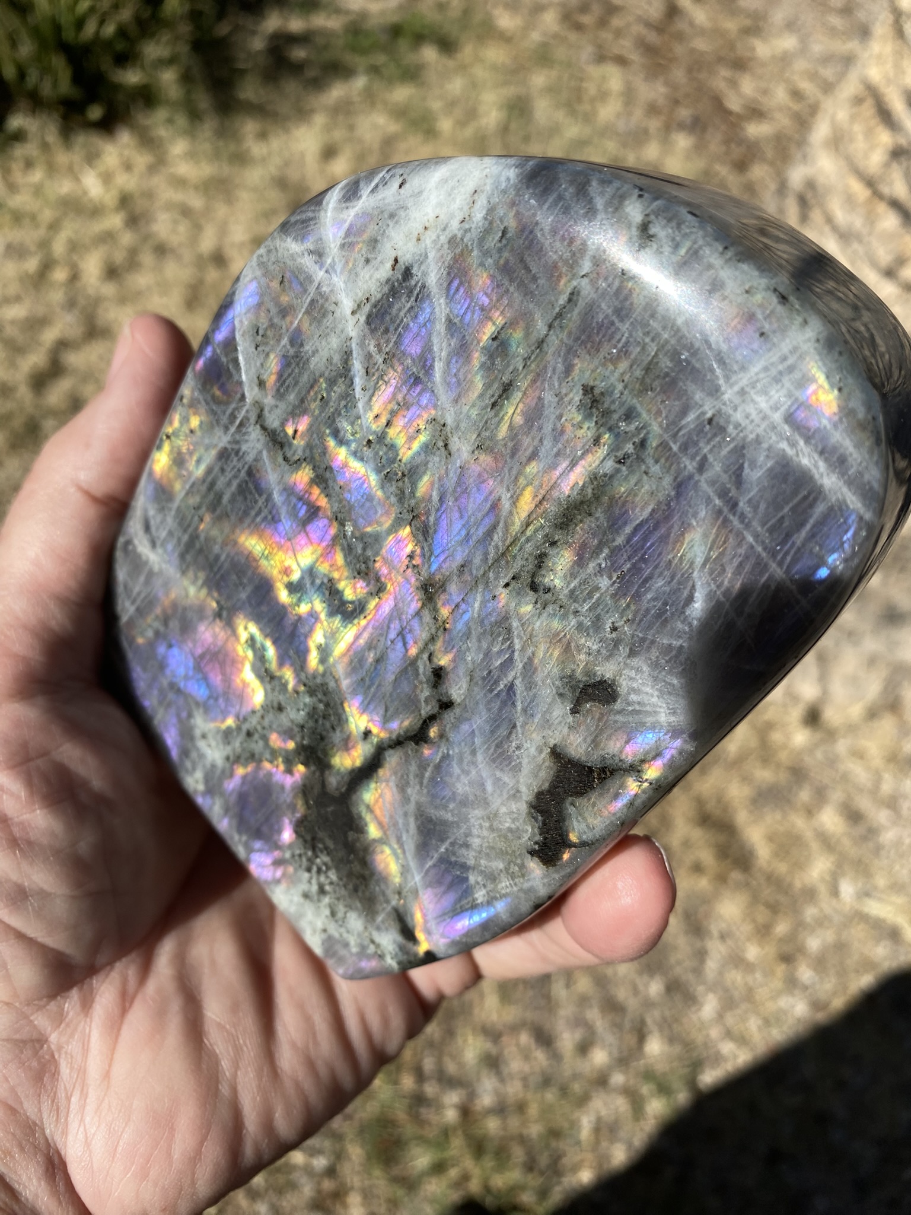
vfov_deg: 69.4
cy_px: 608
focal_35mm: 25
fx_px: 877
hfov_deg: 54.9
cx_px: 456
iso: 32
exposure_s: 1/3984
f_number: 1.8
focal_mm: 4.25
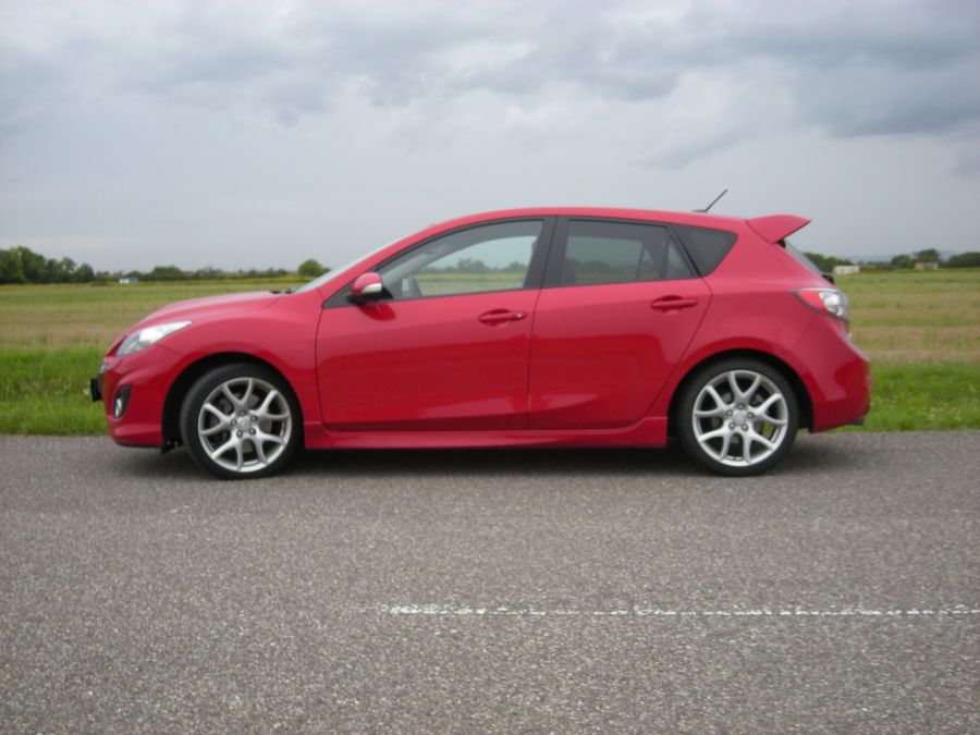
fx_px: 1246
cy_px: 368
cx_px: 490
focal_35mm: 44
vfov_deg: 32.9
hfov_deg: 42.9
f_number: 3.1
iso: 64
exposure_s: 1/402
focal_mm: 7.1
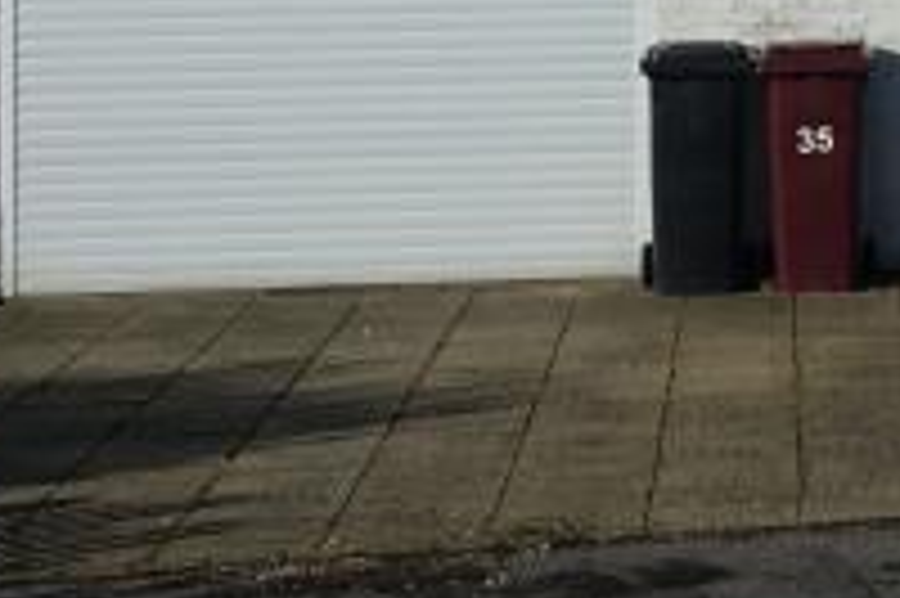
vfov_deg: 7.9
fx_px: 4221
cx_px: 1588
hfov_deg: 11.4
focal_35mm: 169
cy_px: -398
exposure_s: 1/1000
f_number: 6.3
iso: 100
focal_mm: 12.04
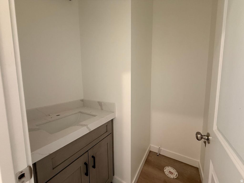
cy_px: 92
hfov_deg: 102.1
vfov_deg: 85.7
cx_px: 122
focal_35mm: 14
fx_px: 99
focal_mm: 2.22
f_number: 2.2
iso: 320
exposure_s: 1/120
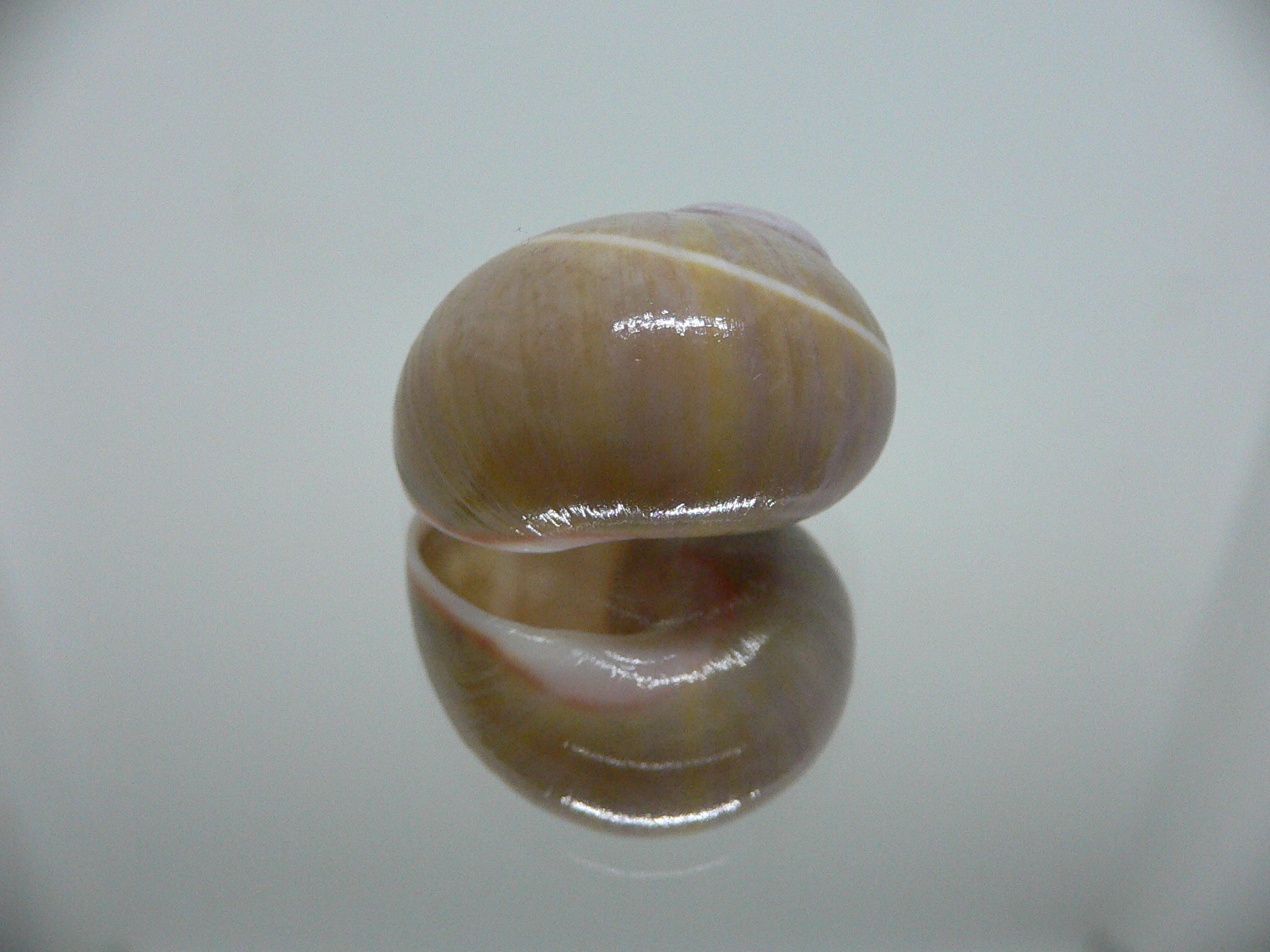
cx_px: 635
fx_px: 1284
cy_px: 476
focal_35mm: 35
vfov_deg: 40.7
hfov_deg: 52.6
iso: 200
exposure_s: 1/50
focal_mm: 4.6
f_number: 2.8
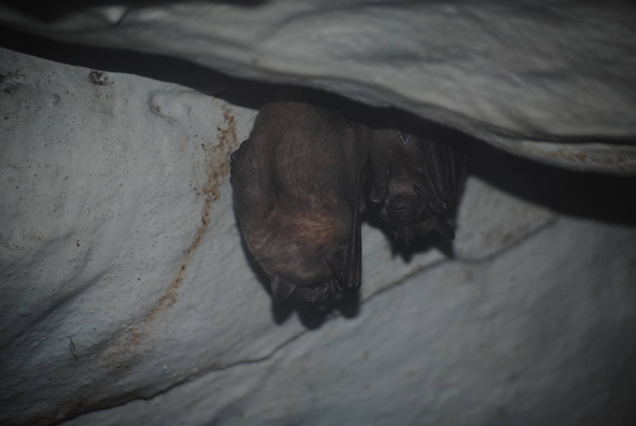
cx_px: 318
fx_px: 2282
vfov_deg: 10.7
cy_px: 213
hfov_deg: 15.9
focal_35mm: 129
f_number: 4.2
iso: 200
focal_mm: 86
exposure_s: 1/60
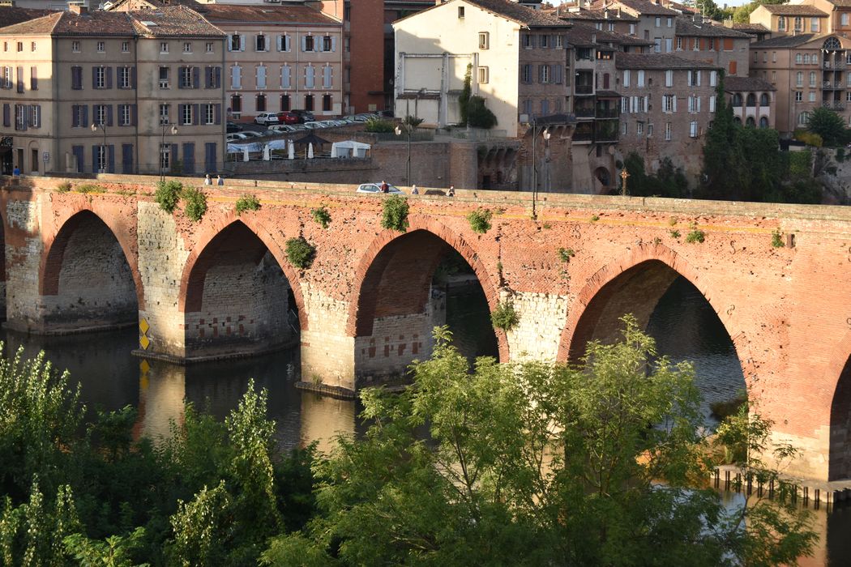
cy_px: 284
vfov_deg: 16.6
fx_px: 1950
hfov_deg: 24.6
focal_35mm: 82
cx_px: 426
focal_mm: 55
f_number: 8
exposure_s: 1/250
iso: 320
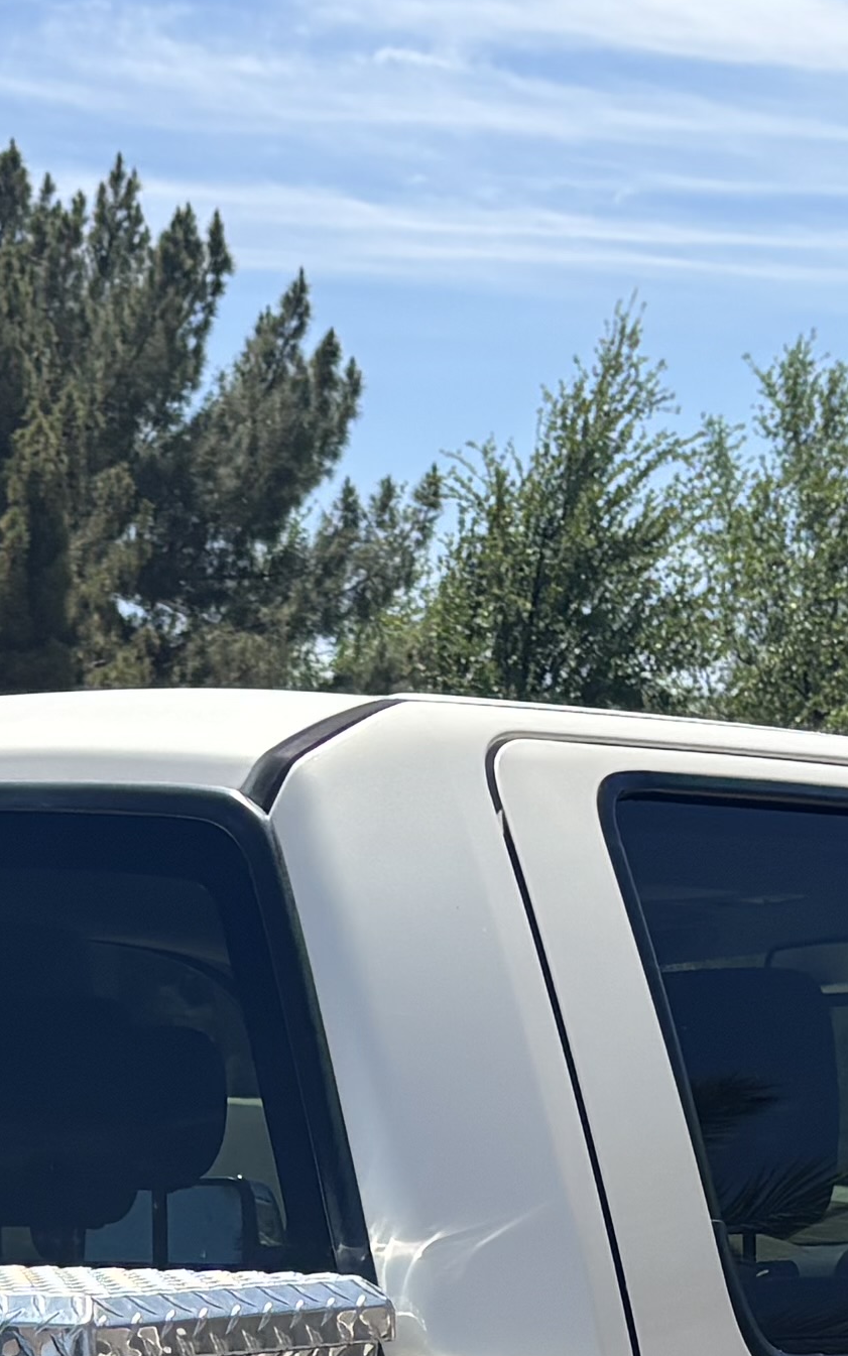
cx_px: -107
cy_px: 1671
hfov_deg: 11.0
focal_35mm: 117
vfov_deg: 17.0
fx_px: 4325
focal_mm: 5.96
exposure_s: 1/3650
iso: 50
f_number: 1.6
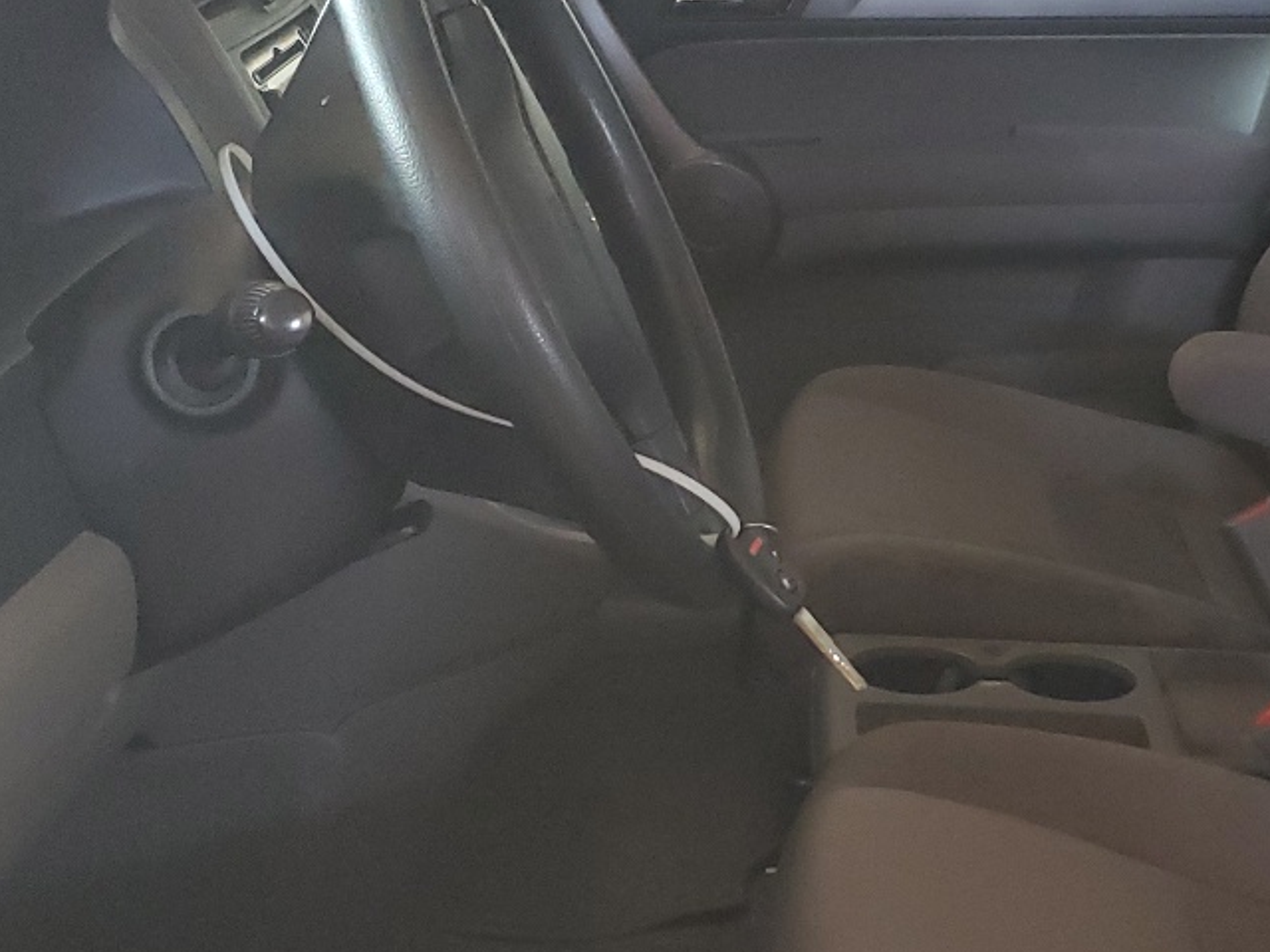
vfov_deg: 22.6
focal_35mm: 65
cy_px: 551
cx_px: 972
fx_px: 2385
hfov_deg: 29.3
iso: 321
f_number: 1.5
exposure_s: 1/60.2
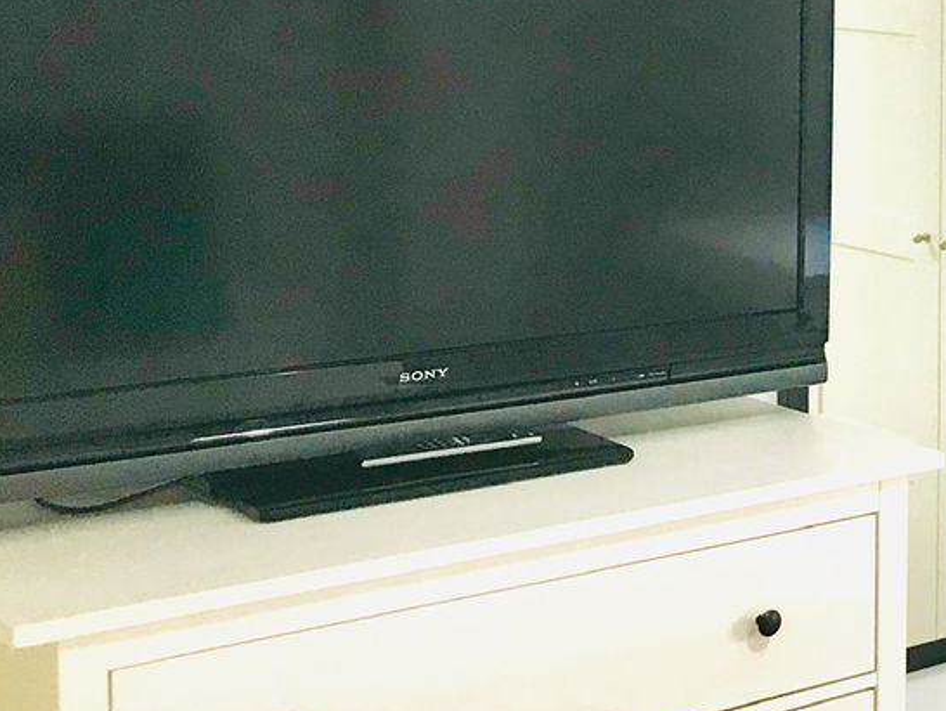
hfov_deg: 21.0
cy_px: 161
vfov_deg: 17.9
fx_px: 2242
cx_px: 1325
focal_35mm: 82
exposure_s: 1/33
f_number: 1.8
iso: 32
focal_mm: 3.99
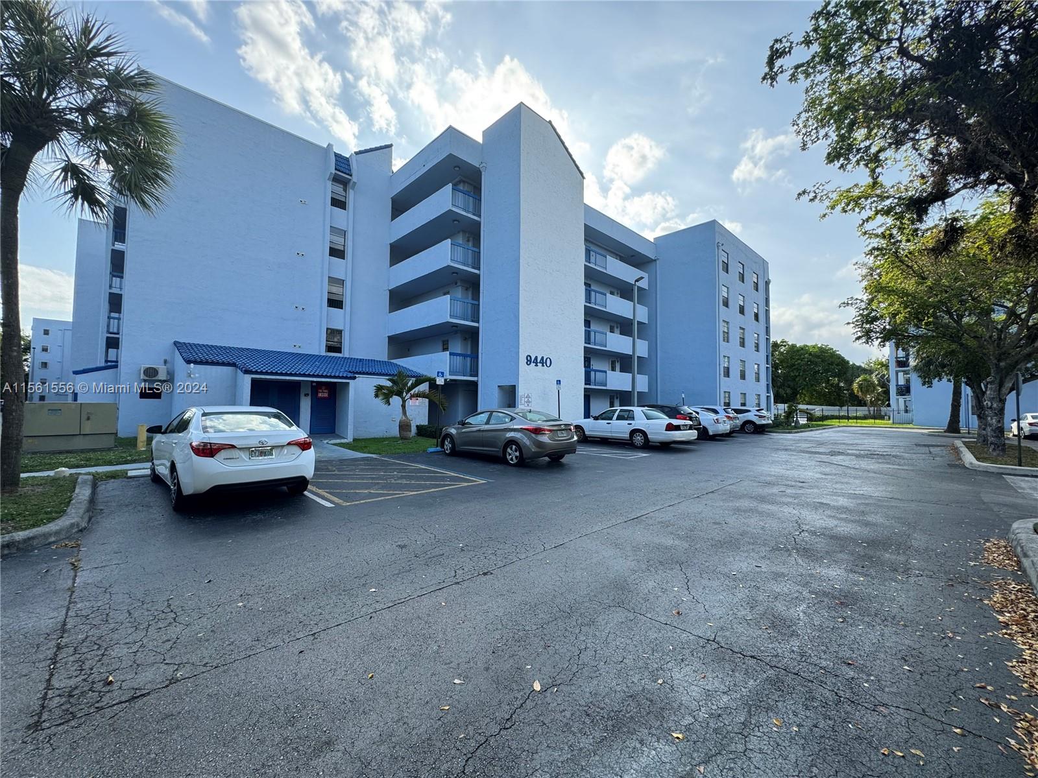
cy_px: 389
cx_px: 519
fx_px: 420
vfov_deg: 85.7
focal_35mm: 14
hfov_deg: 102.1
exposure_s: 1/544
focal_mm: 2.22
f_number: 2.2
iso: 40
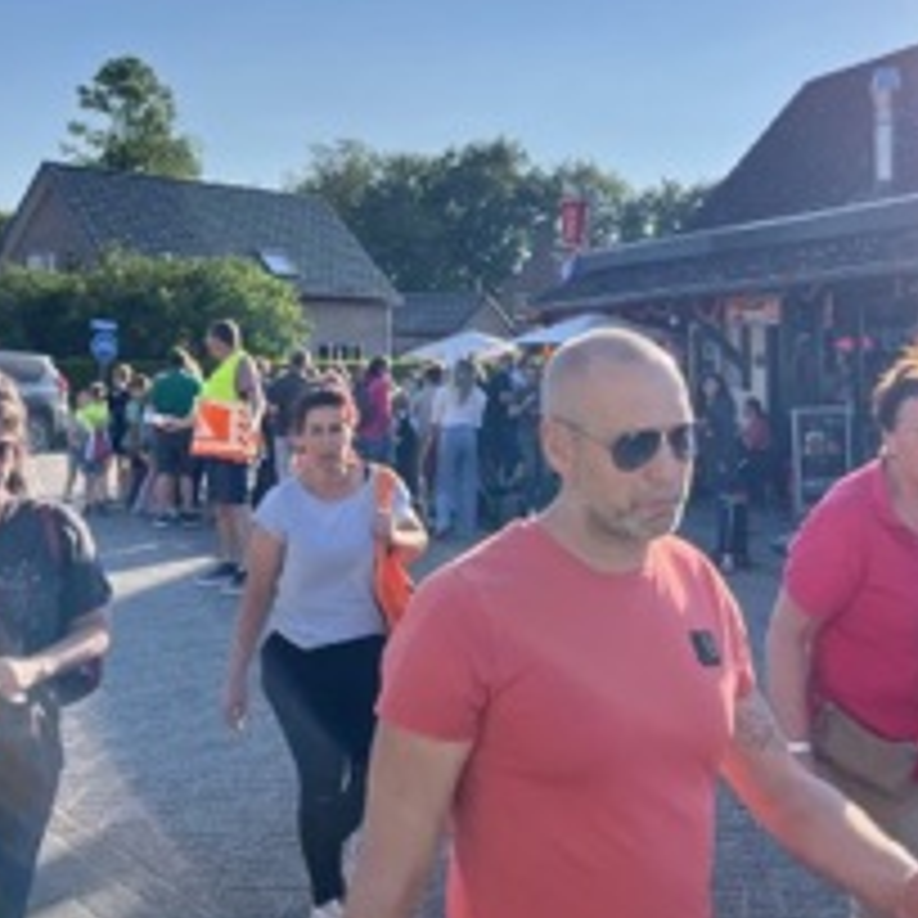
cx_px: 554
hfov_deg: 37.4
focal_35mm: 45
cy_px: 284
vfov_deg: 37.0
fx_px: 1350
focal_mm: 5.1
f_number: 1.6
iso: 50
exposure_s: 1/2899
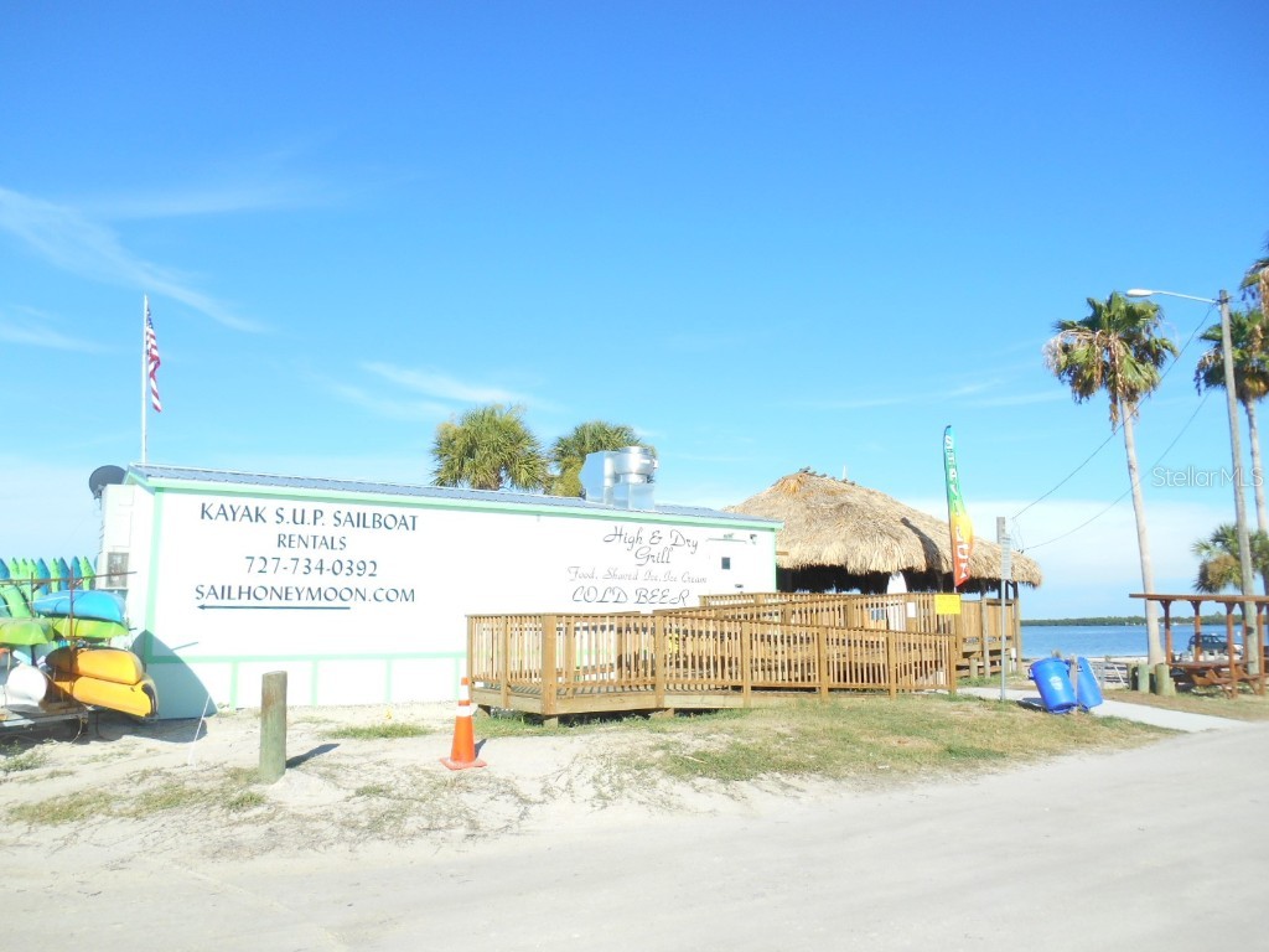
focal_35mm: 26
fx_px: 953
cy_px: 476
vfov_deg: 53.1
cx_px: 634
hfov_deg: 67.3
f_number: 3.4
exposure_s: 1/640
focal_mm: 4.7
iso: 80
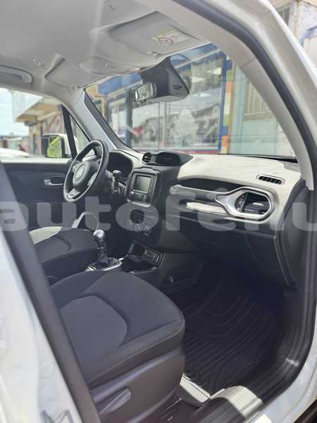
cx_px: 158
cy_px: 212
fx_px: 293
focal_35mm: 24
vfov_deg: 71.6
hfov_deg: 56.8
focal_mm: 6.86
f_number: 1.78
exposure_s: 1/756
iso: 80
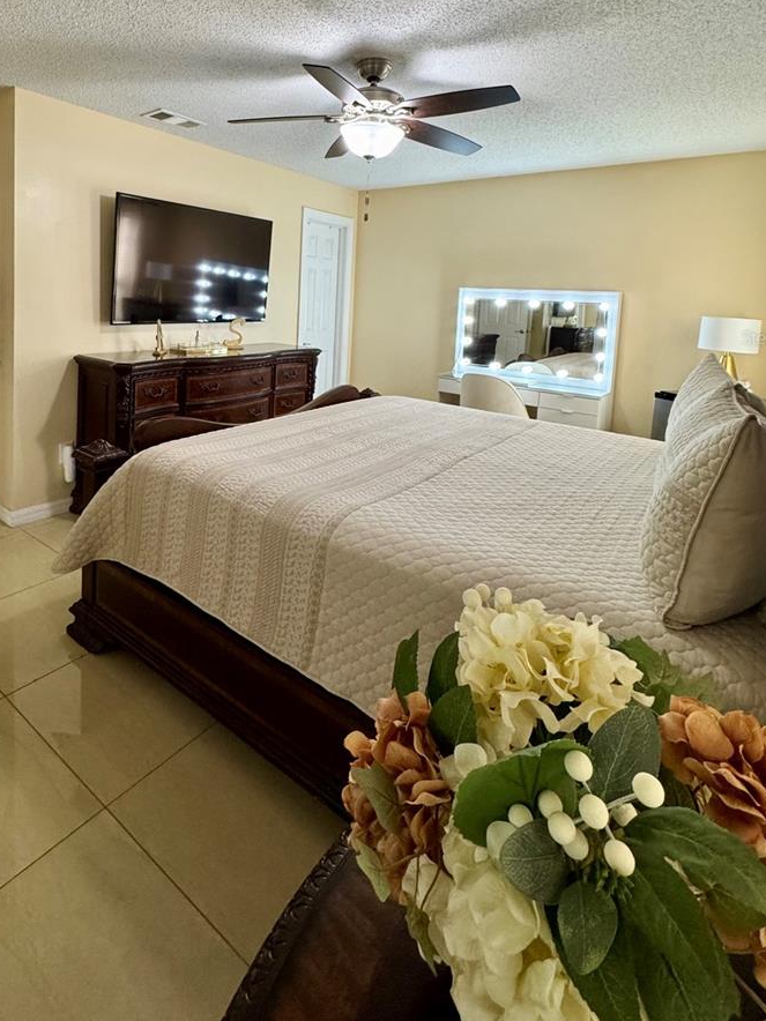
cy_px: 337
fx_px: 561
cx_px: 304
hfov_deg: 68.0
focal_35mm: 19
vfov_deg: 81.7
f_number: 2.2
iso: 320
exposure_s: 1/84
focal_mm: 2.22
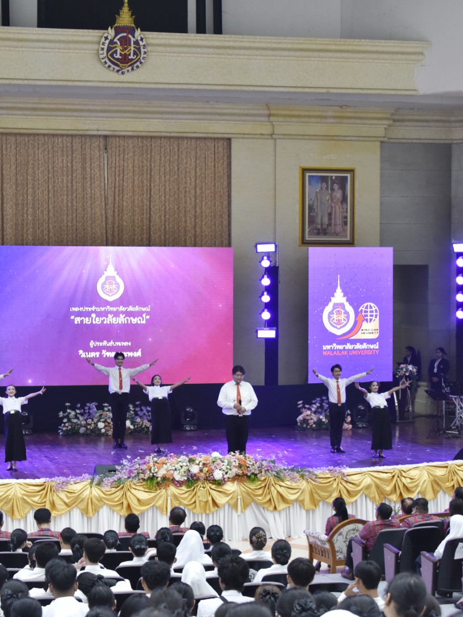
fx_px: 1159
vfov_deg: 29.8
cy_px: 309
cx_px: 136
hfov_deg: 22.4
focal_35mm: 65
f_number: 4.2
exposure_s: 1/60
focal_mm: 45
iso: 1250
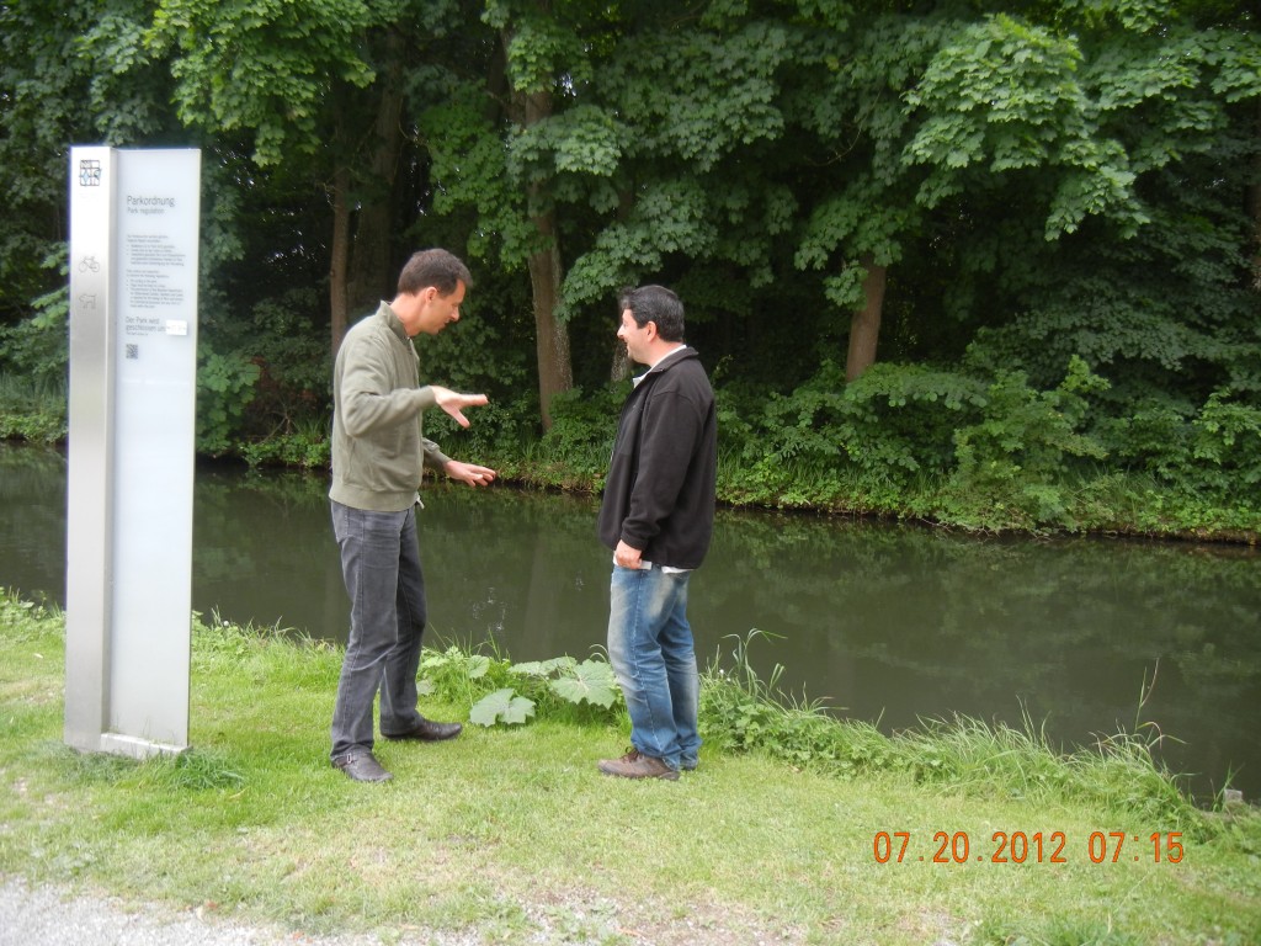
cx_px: 630
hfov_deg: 60.0
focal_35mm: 30
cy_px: 473
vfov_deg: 46.8
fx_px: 1093
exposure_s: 1/100
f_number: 3.5
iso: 160
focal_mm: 5.4
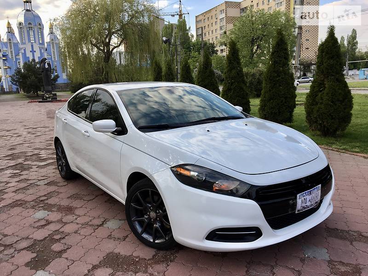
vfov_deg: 48.2
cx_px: 184
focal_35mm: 29
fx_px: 308
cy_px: 138
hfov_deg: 61.7
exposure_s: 1/366
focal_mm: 4.2
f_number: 2.2
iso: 25
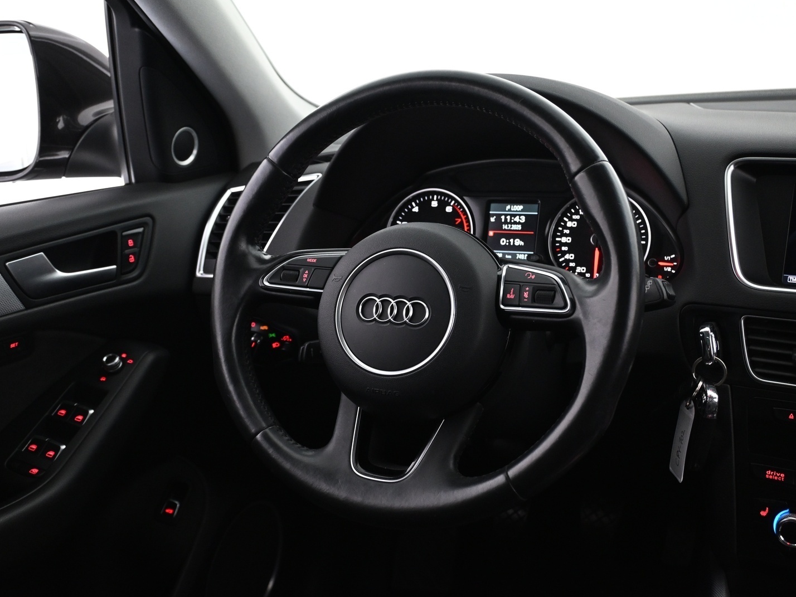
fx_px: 828
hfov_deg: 51.4
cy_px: 299
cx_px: 407
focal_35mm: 36
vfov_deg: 39.7
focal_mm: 22
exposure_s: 1/30
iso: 1600
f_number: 4
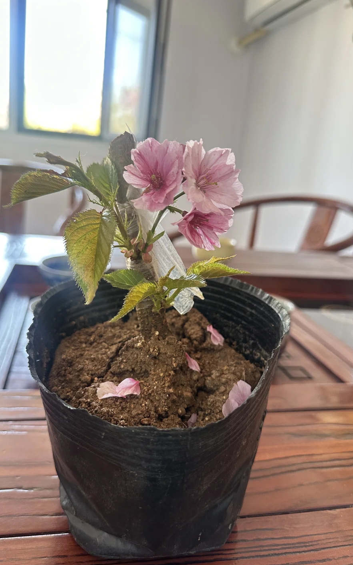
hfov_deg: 47.6
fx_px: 400
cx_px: 171
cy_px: 285
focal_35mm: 26
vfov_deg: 70.4
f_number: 1.78
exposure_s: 1/121
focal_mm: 6.86
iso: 200
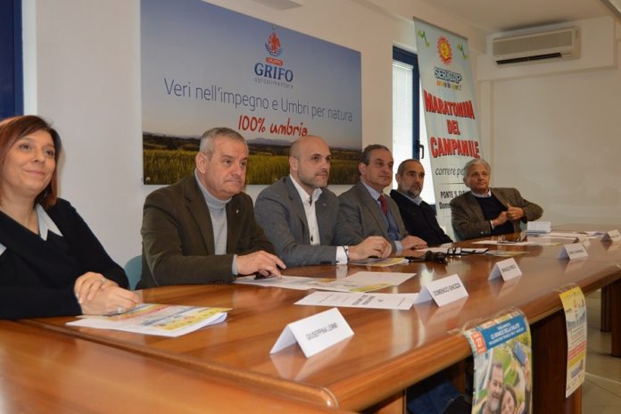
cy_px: 207
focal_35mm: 34
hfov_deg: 55.1
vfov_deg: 38.4
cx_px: 310
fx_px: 595
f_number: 4
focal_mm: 23
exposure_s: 1/125
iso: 400
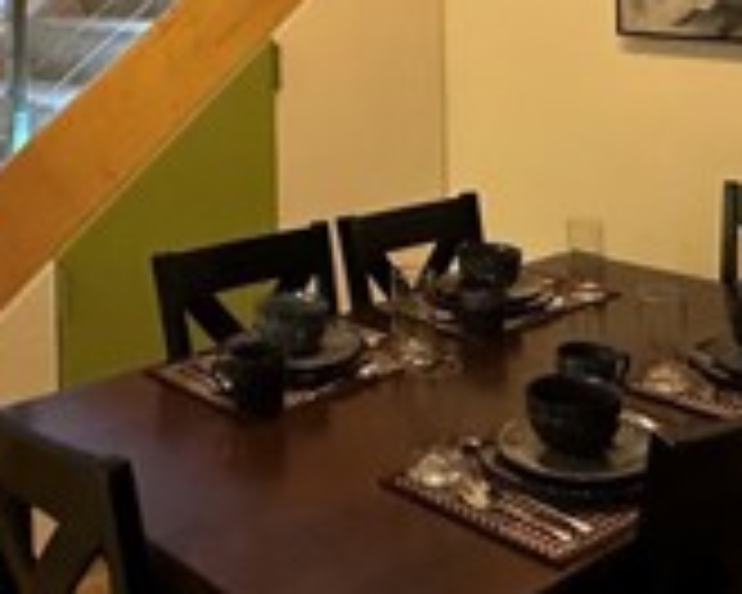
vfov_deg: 26.5
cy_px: -50
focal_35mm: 53
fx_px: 1164
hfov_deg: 35.2
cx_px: 292
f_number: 2.2
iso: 800
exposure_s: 1/60
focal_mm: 2.22
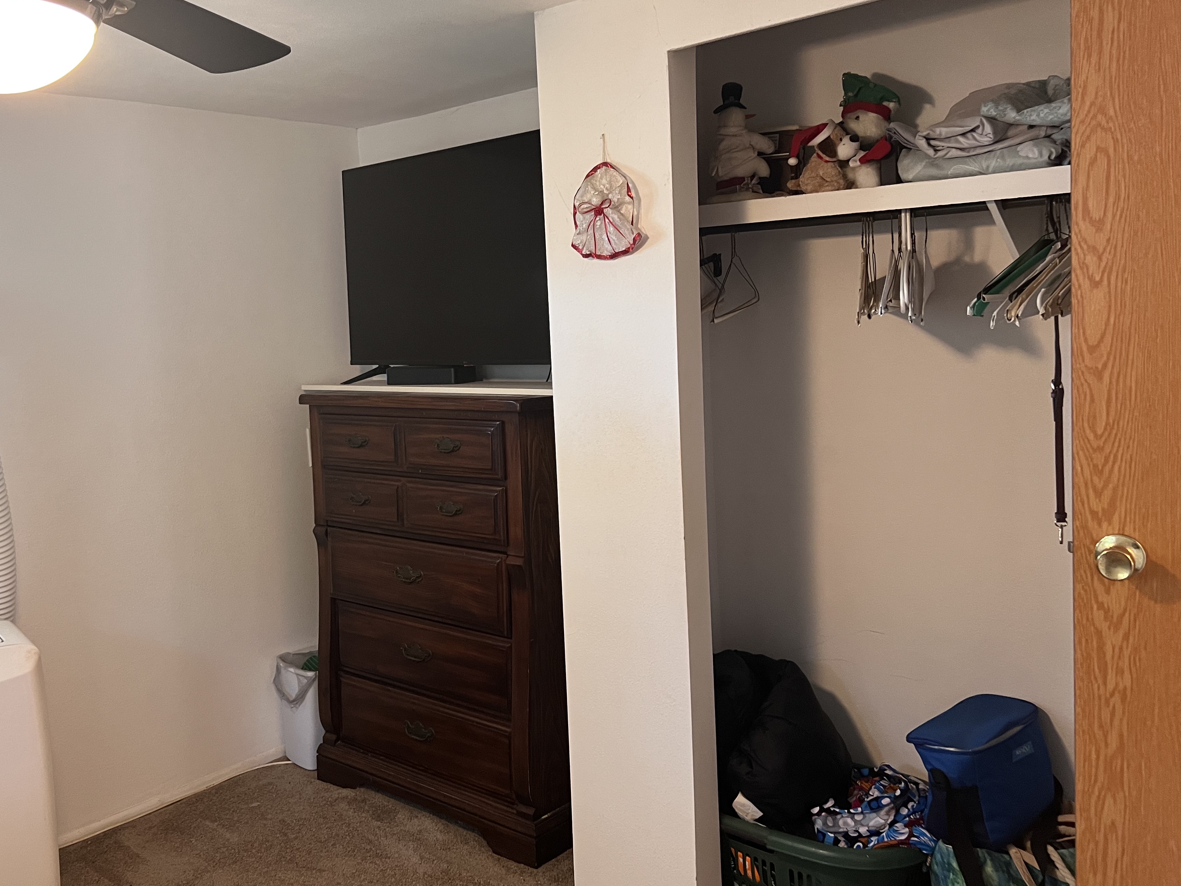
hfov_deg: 58.0
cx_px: 481
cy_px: 396
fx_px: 1058
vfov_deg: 45.4
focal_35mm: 31
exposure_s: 1/60
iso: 250
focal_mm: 5.7
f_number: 1.5
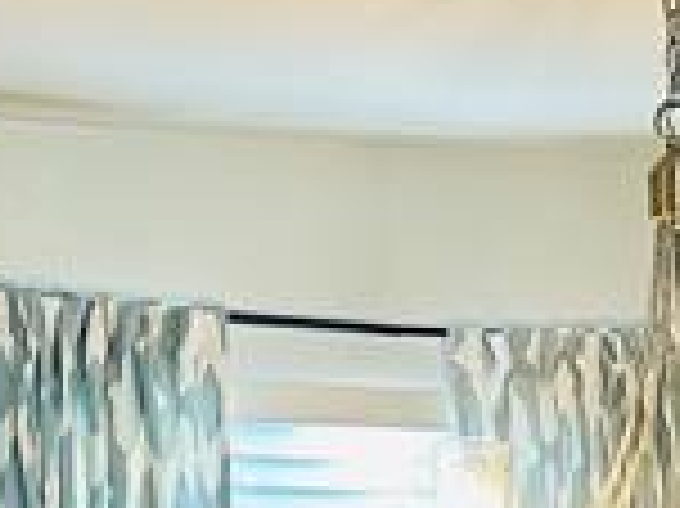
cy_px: 1299
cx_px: 797
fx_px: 3199
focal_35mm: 163
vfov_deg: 8.2
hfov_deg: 11.9
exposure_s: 1/60
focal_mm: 6.86
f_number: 1.78
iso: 125
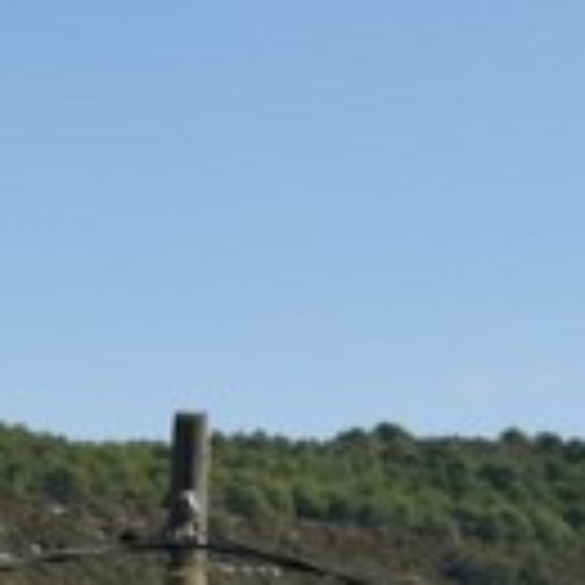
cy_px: 1156
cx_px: -40
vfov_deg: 8.1
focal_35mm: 206
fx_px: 3939
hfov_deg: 8.4
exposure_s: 1/250
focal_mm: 35
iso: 64
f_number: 9
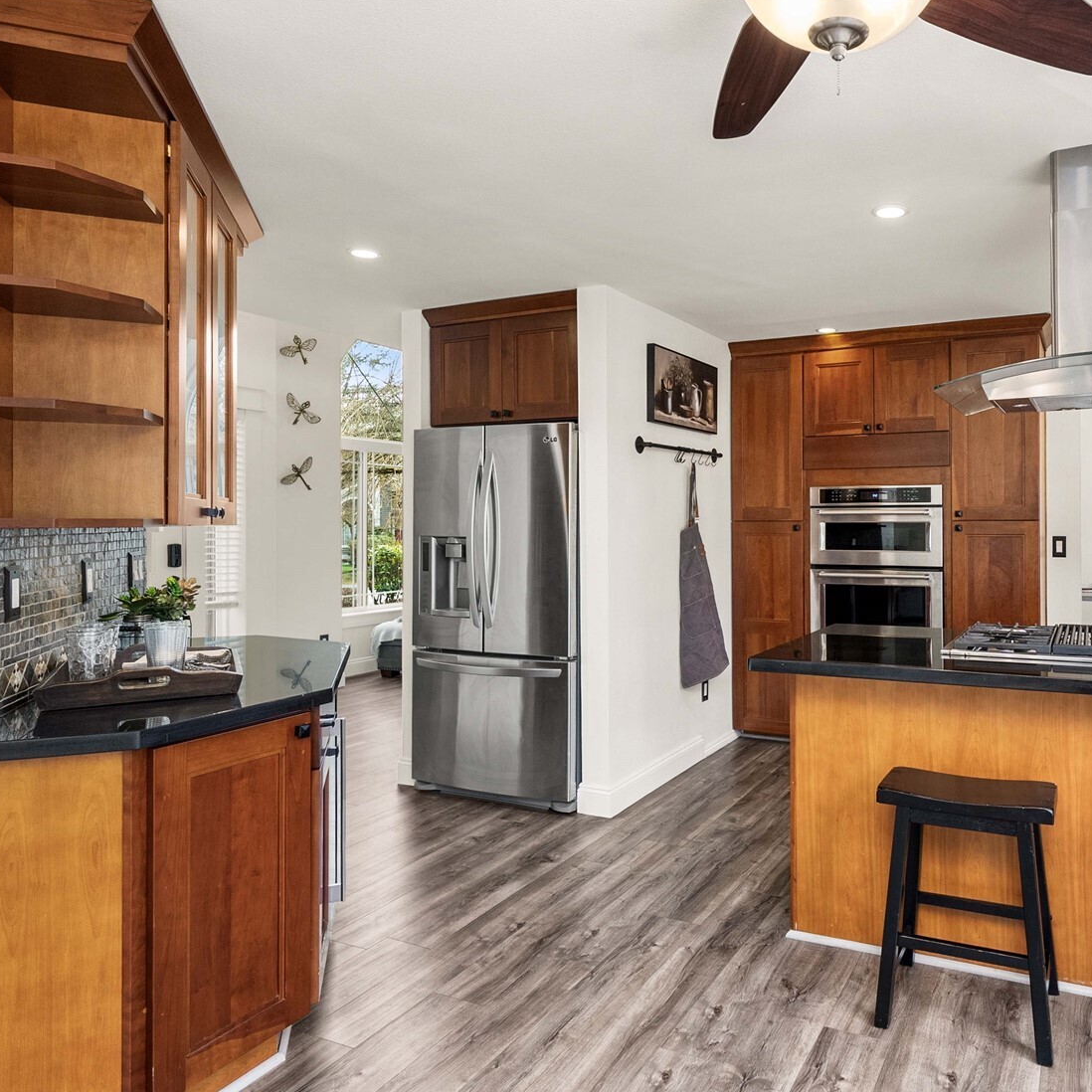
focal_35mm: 21
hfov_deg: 69.8
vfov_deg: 72.1
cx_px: 739
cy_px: 557
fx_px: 749
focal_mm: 16
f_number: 7.1
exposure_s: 1/60
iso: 250
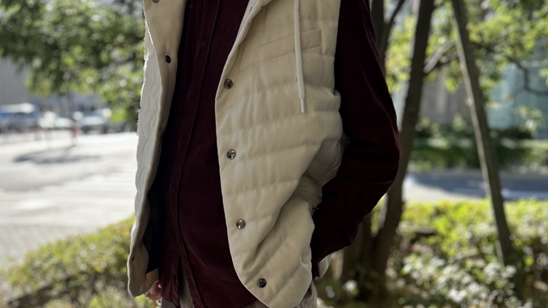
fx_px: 450
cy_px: 130
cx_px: 251
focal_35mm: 31
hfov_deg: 62.5
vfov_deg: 37.7
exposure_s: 1/1135
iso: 50
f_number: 1.5
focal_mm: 5.7
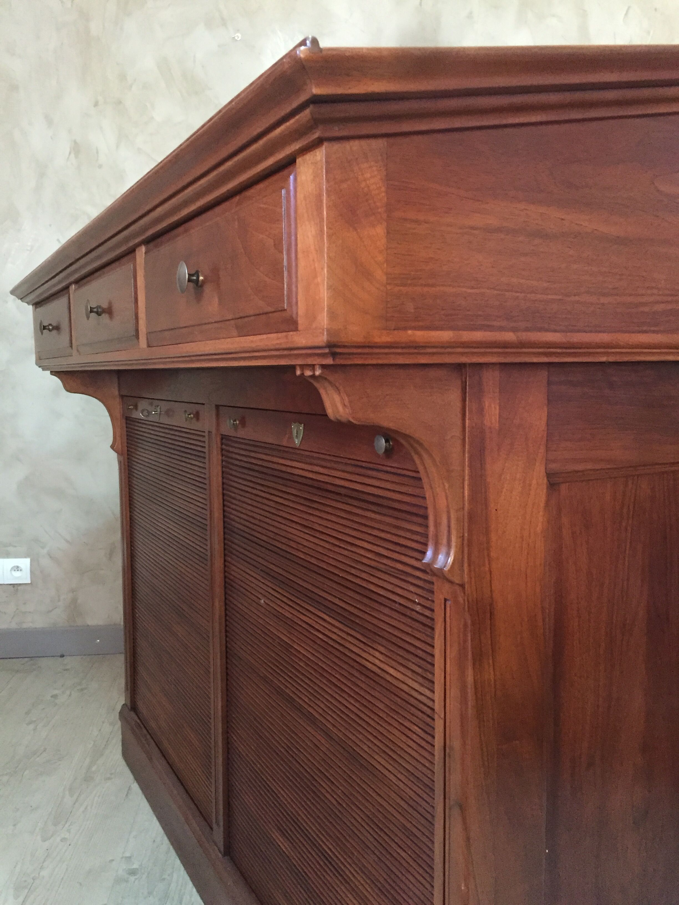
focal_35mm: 29
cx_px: 340
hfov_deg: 48.2
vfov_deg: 61.7
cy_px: 452
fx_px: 758
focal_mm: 4.15
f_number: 2.2
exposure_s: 1/17
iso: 320
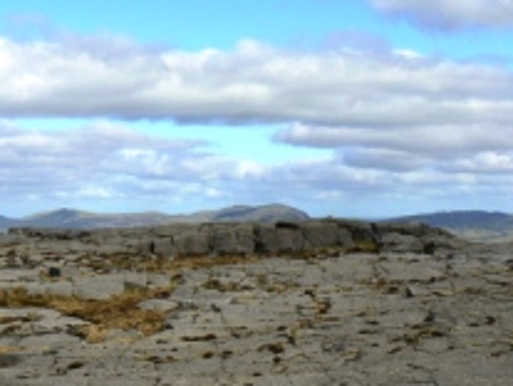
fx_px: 1113
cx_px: 178
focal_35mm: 75
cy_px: 208
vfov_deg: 19.7
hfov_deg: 25.8
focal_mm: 6
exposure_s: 1/400
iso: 80
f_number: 8
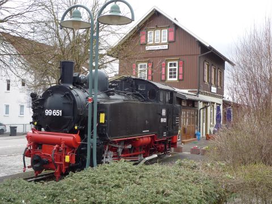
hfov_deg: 45.8
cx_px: 136
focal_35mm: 41
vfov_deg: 35.1
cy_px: 102
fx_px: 322
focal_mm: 5.2
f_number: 4
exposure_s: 1/200
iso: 100
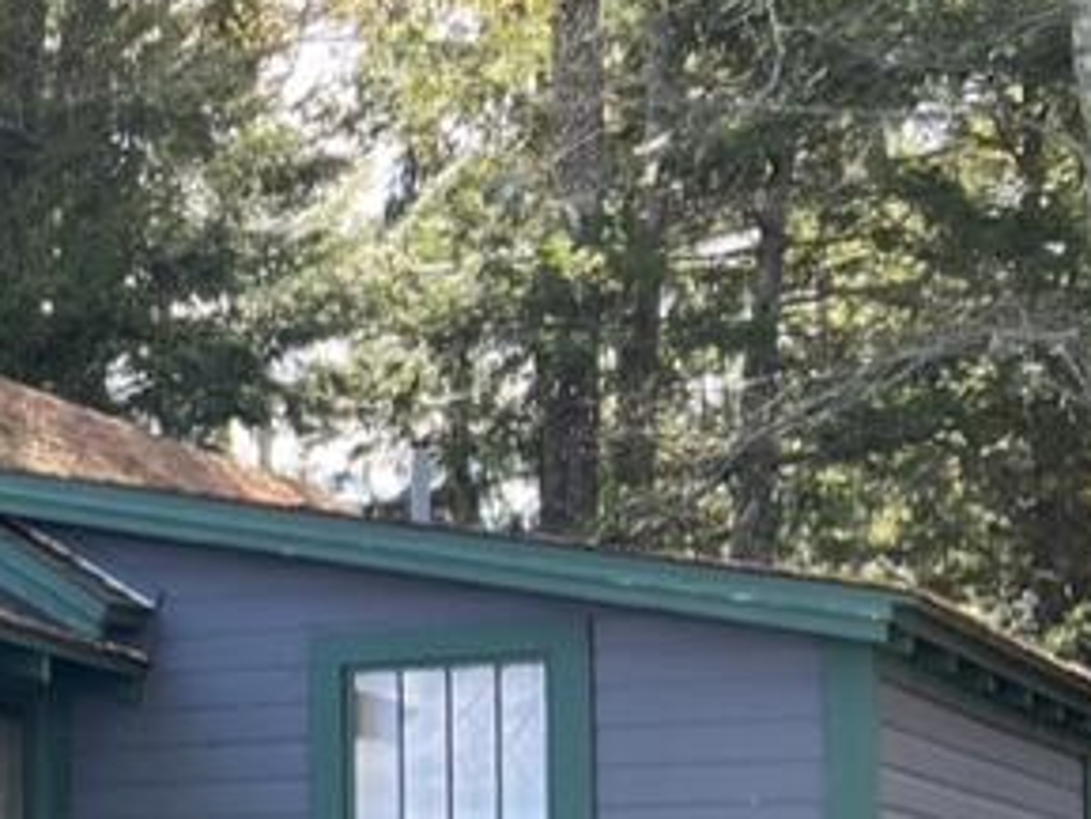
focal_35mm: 92
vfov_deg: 15.8
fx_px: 2901
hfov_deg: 18.8
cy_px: 764
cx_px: -547
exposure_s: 1/260
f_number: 1.5
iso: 50
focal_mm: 5.7
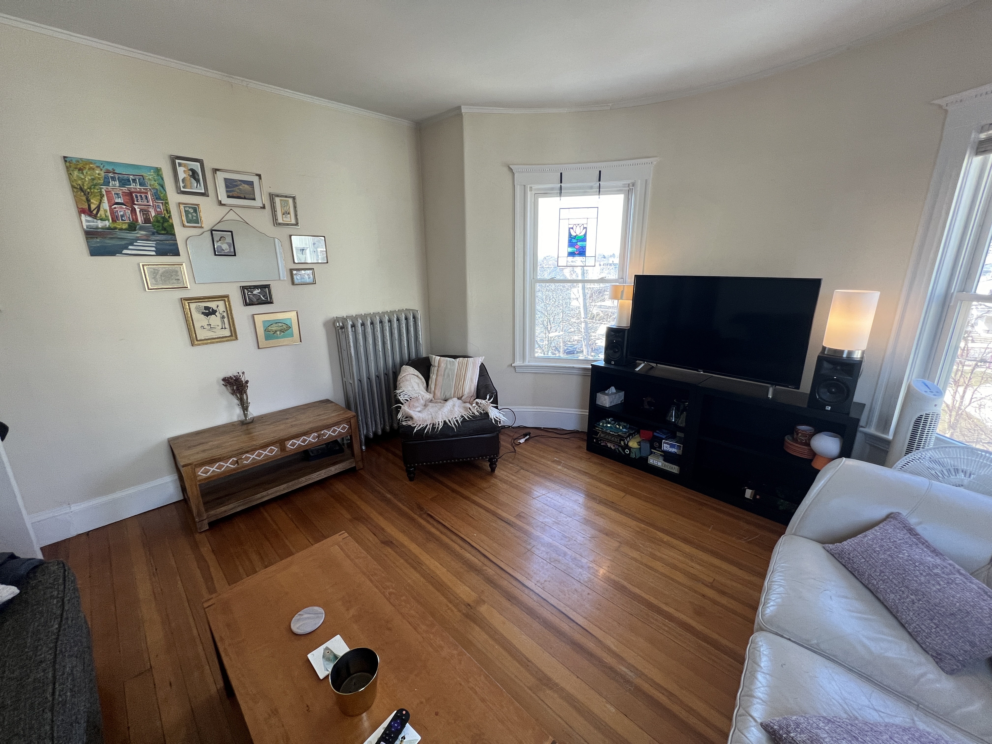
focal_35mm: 13
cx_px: 496
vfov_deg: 89.9
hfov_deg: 106.2
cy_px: 372
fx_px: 373
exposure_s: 1/120
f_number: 1.8
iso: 100
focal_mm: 1.57
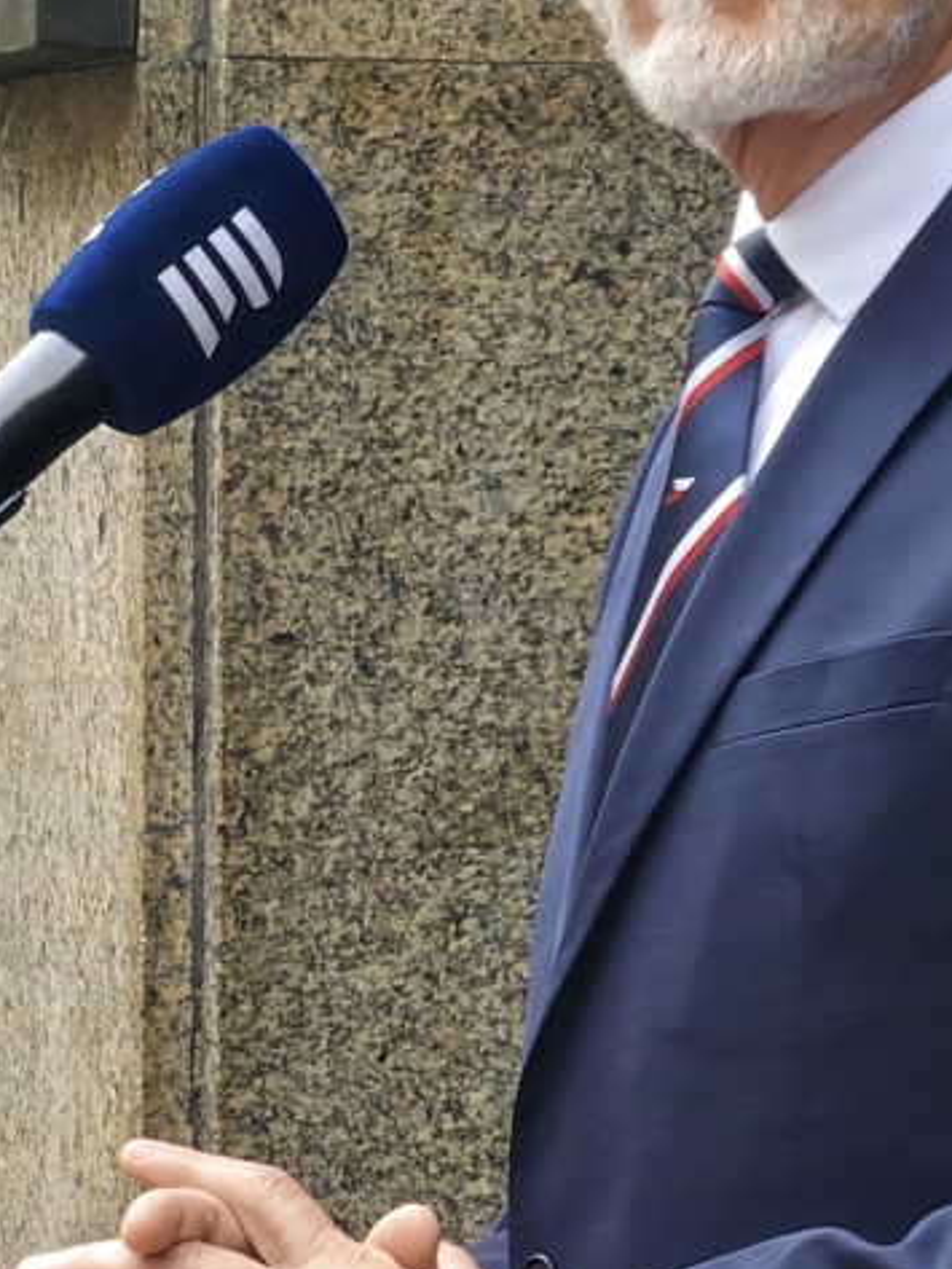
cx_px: 783
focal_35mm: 519
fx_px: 19023
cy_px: 72
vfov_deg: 3.8
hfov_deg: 2.9
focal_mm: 16.85
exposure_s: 1/50.9
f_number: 3.5
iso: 100
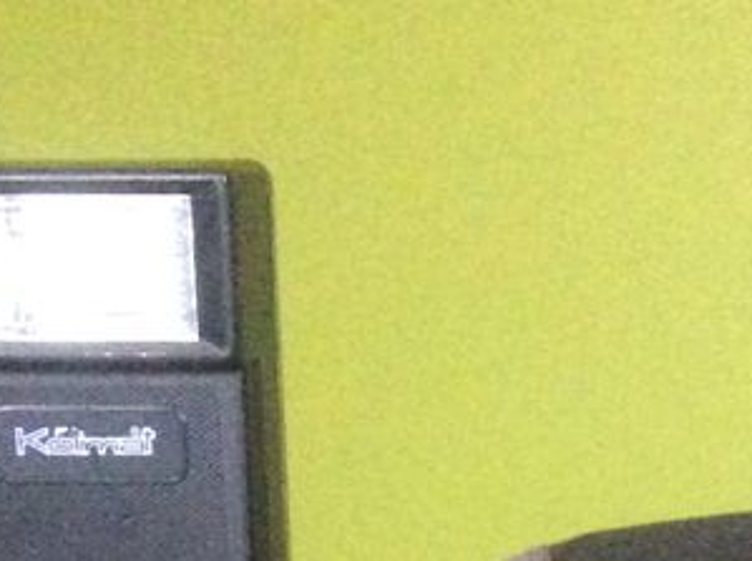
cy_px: 899
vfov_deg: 12.9
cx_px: 558
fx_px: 2320
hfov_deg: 18.3
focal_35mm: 107
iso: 800
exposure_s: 1/17
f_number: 2.4
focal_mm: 3.3
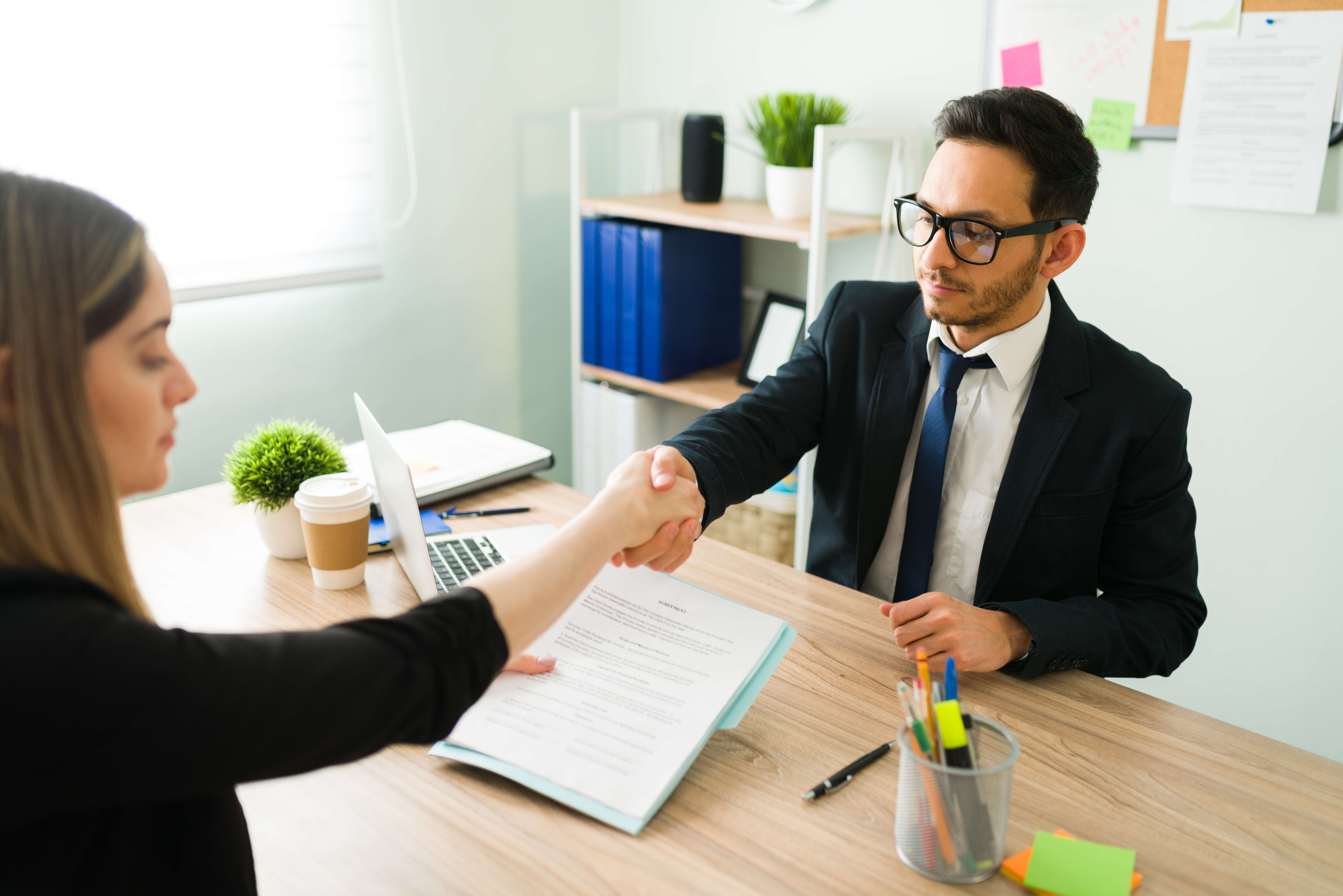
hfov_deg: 54.4
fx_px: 1306
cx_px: 672
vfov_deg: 37.9
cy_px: 448
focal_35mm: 35
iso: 250
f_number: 1.8
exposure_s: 1/160
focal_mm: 35
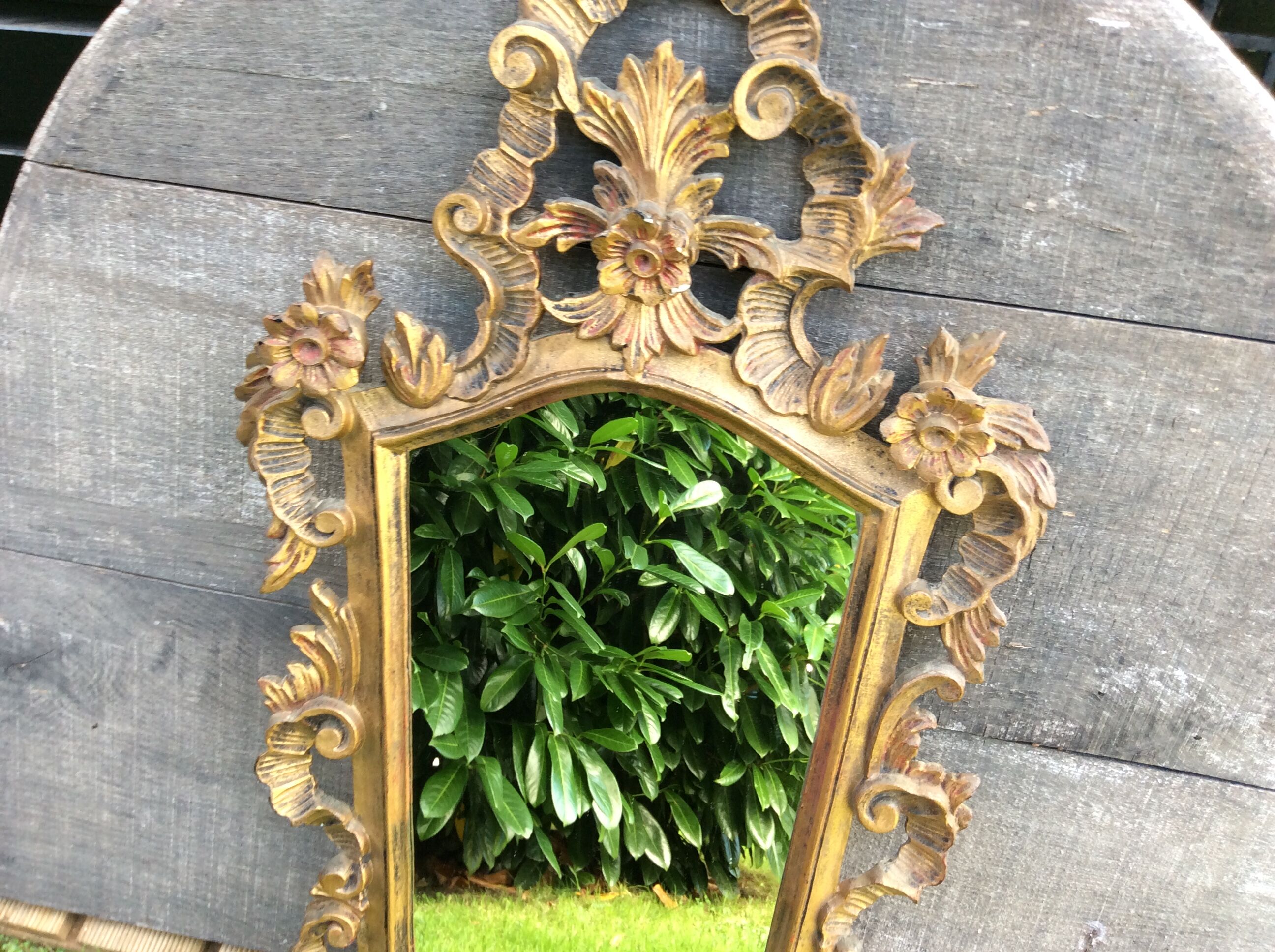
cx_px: 638
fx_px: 1177
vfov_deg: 44.1
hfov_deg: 56.9
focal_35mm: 32
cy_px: 476
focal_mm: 3.3
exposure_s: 1/33
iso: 32
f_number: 2.4
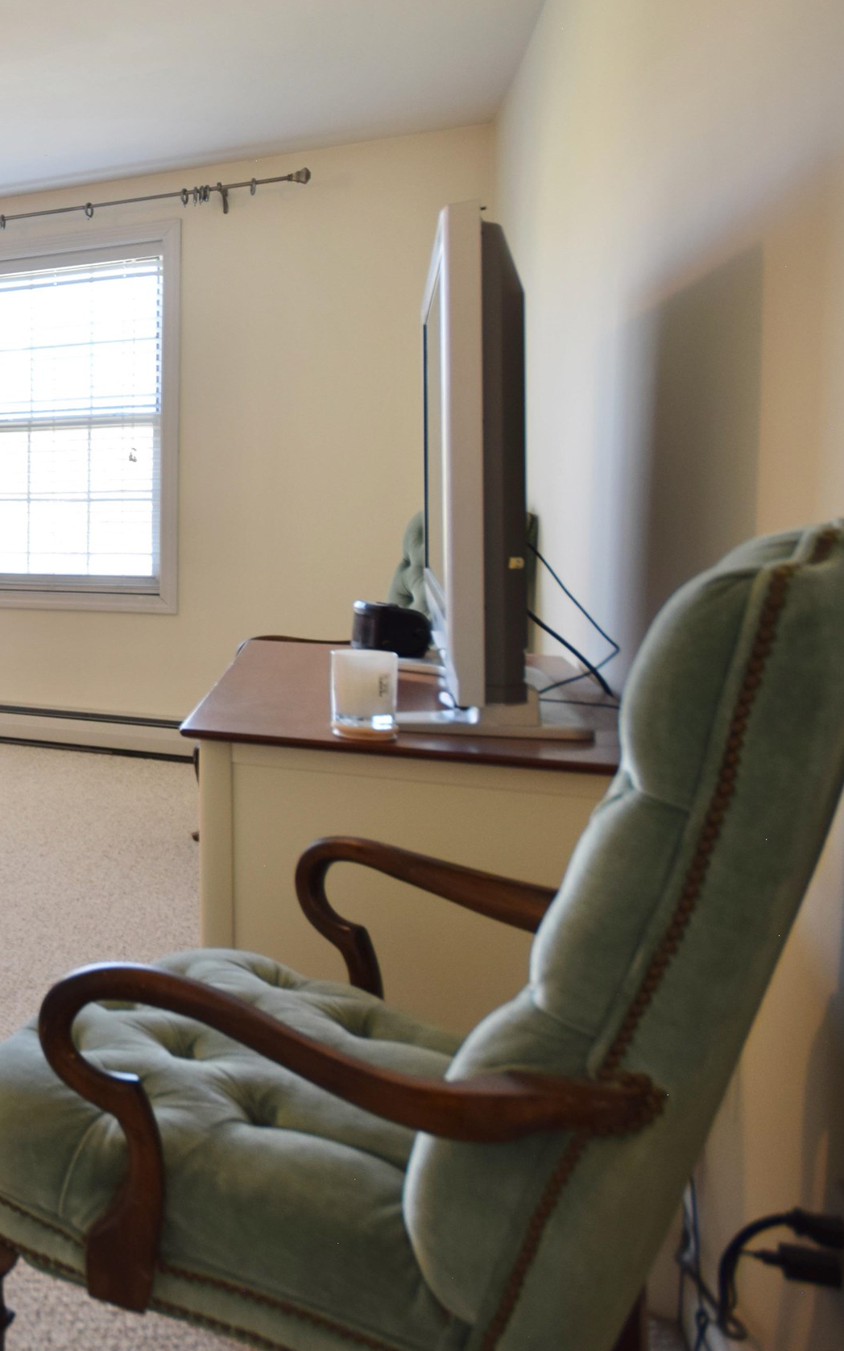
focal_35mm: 28
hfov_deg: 30.3
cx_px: -356
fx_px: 1031
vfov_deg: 65.9
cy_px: 545
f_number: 6.3
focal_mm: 10
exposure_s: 1/13
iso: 200
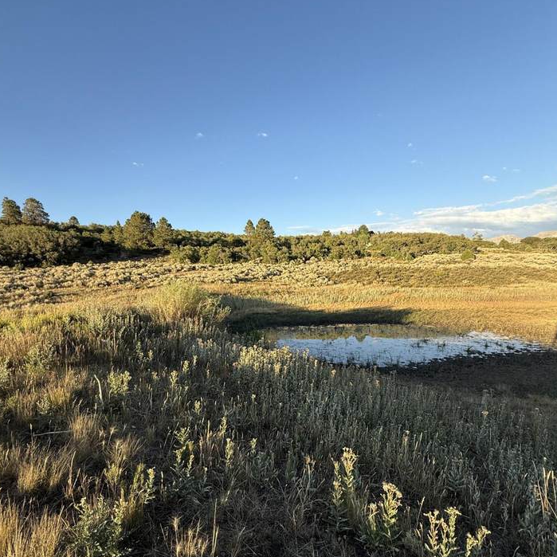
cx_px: 277
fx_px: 309
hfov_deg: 84.0
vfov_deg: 83.2
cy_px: 327
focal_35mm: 17
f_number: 2.2
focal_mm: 2.22
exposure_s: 1/502
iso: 50
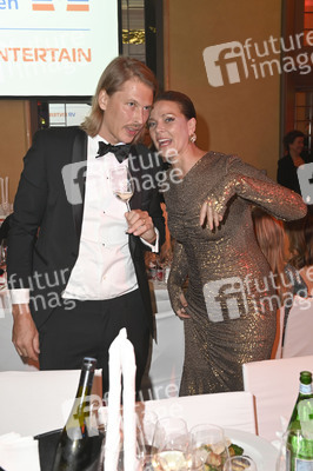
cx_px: 156
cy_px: 236
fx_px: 496
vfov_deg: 50.7
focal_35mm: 38
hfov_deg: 35.0
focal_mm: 38
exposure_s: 1/60
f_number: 5.6
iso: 1600
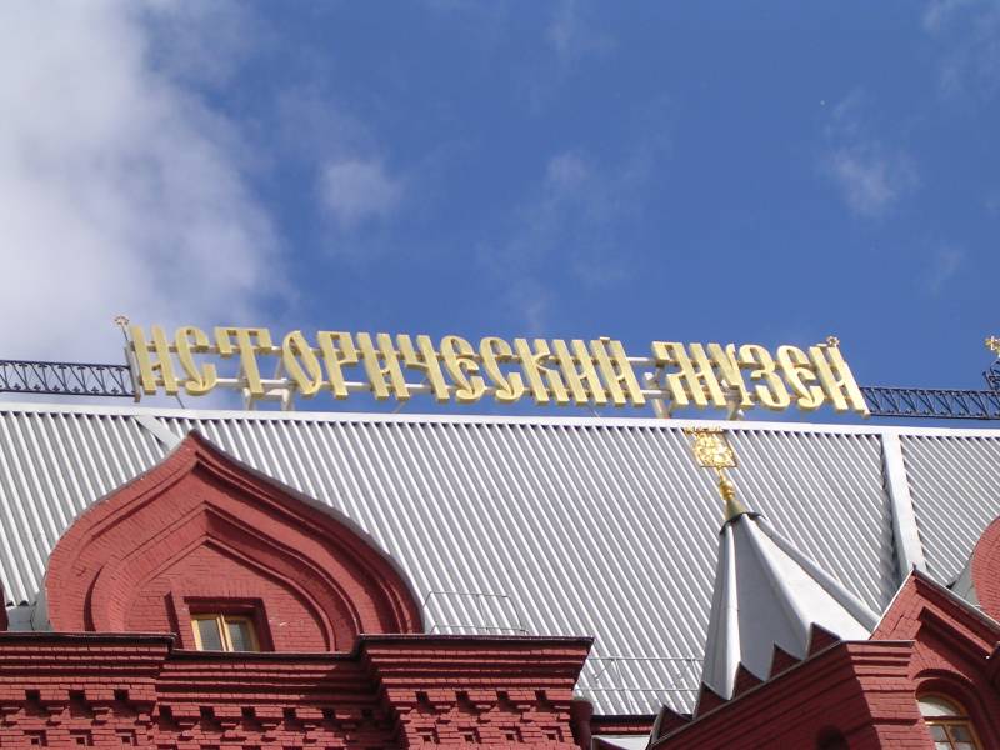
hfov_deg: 17.1
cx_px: 500
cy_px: 375
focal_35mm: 115
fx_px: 3322
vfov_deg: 12.9
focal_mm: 17.4
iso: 100
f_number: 4.9
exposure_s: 1/346
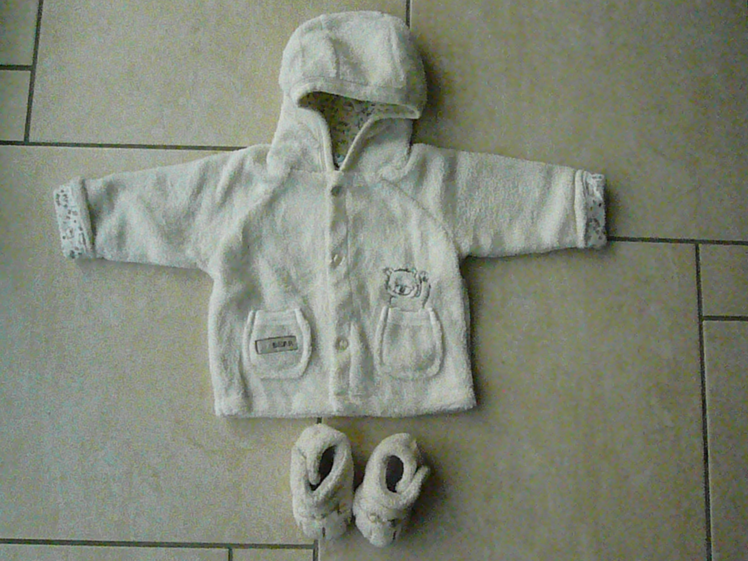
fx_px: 691
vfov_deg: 44.2
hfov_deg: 56.8
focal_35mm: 32
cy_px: 280
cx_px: 374
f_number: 9
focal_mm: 5.2
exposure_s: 1/1000
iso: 3200
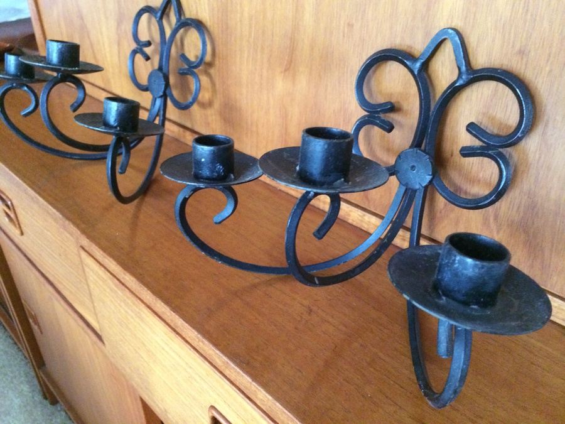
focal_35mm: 30
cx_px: 282
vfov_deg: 46.8
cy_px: 212
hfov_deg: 60.0
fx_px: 490
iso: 640
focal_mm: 4.12
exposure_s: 1/15
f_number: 2.2
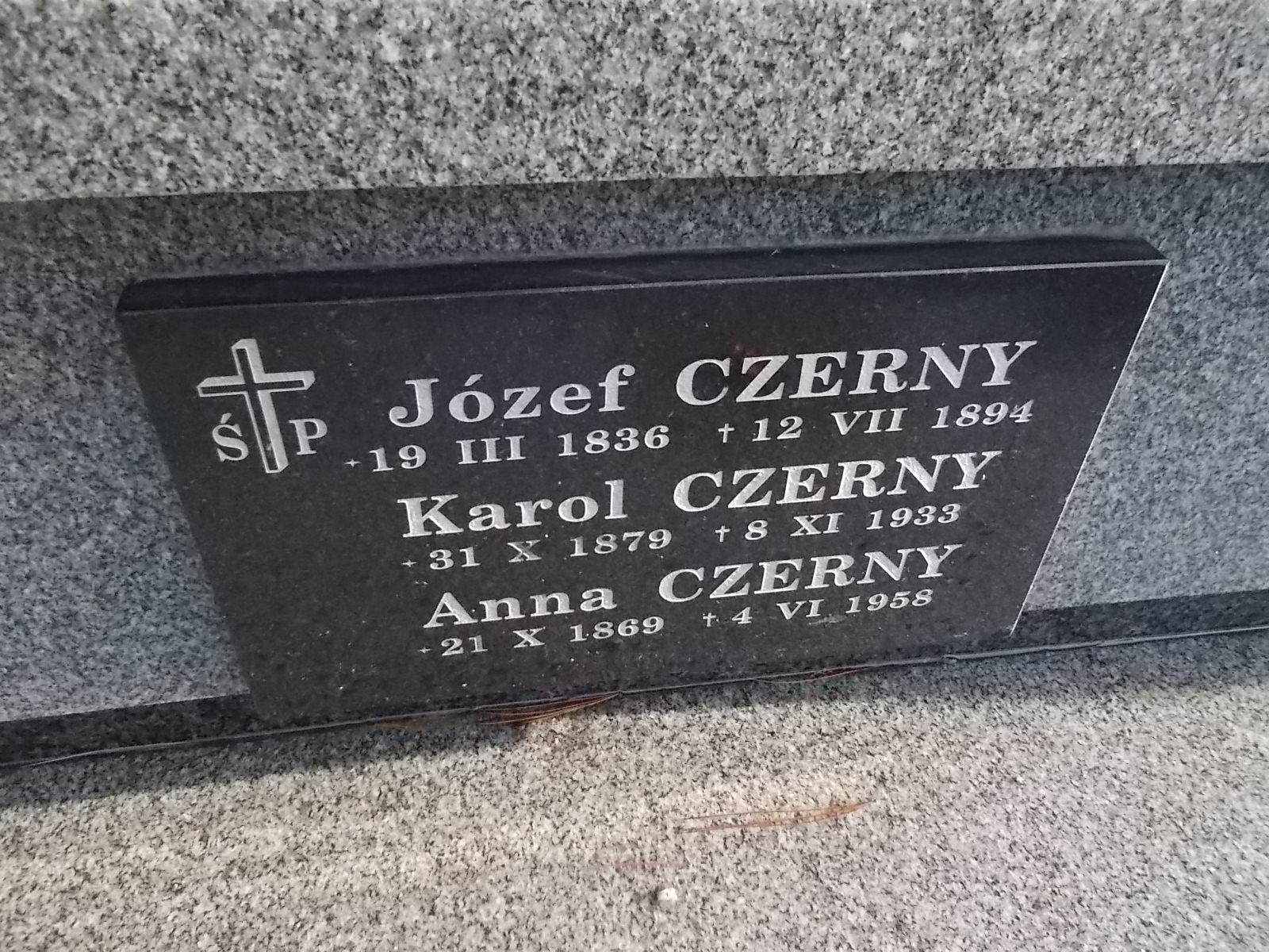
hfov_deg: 67.3
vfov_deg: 53.1
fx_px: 953
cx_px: 634
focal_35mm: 26
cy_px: 476
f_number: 3.2
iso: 400
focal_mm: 4.6
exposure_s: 1/320
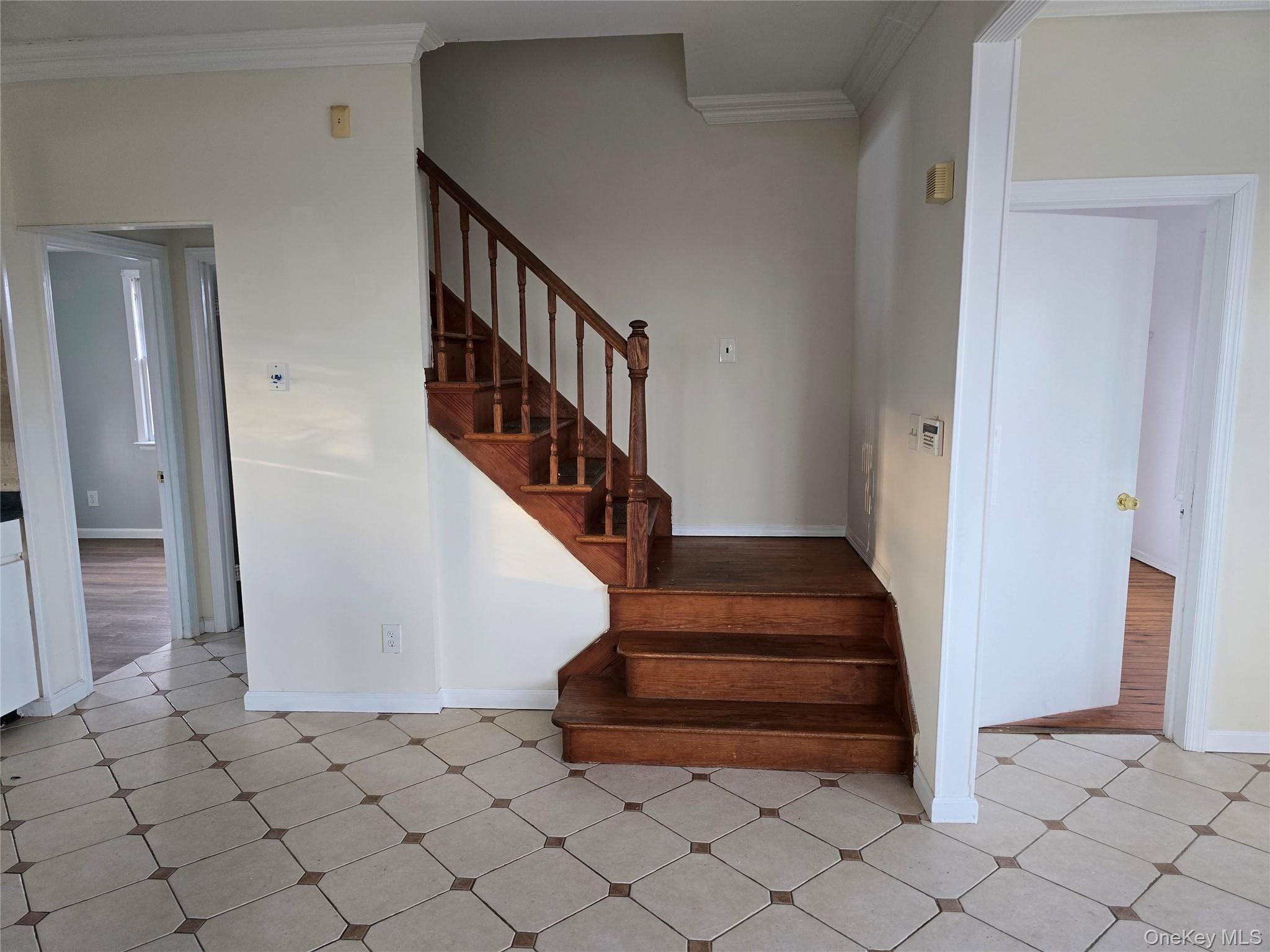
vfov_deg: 58.9
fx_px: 844
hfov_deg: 73.9
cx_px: 635
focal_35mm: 23
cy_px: 476
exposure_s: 1/120
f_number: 1.7
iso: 320
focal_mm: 6.3
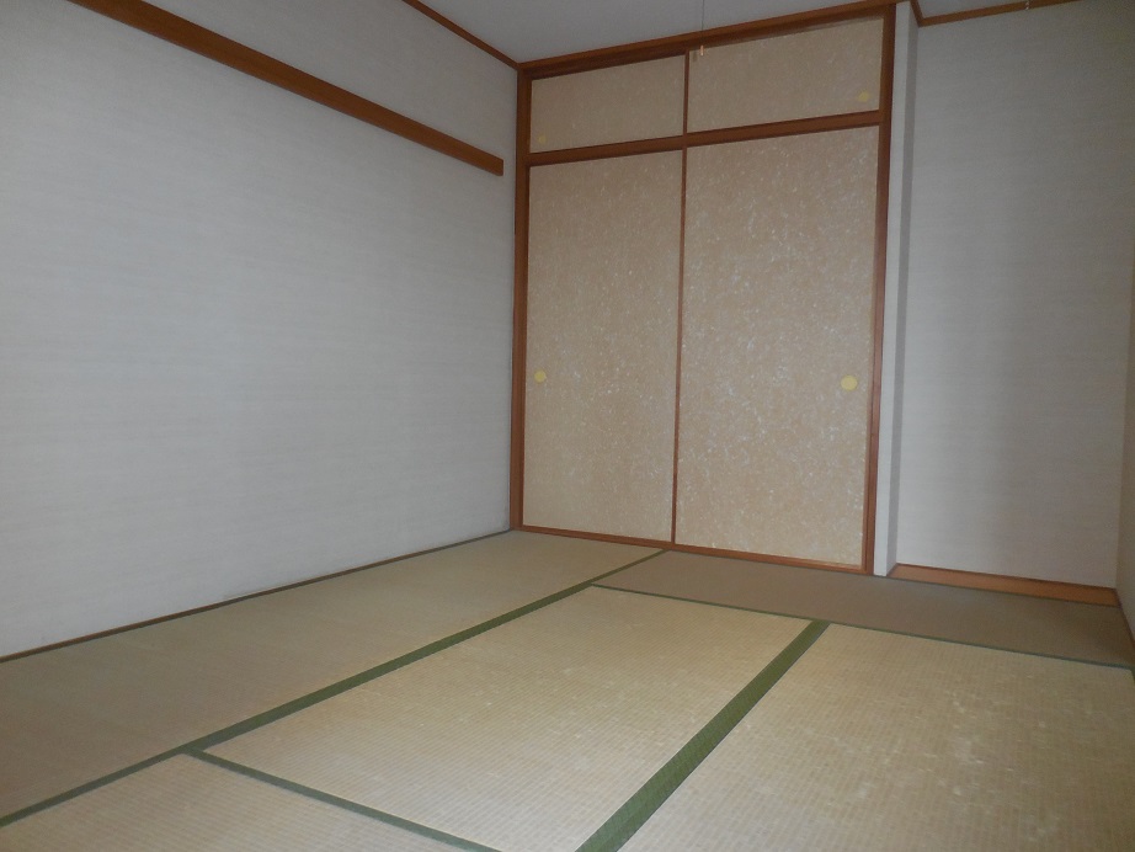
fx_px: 820
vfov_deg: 54.9
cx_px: 568
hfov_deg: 69.4
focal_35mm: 25
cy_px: 426
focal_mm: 4.5
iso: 320
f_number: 3.3
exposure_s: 1/25
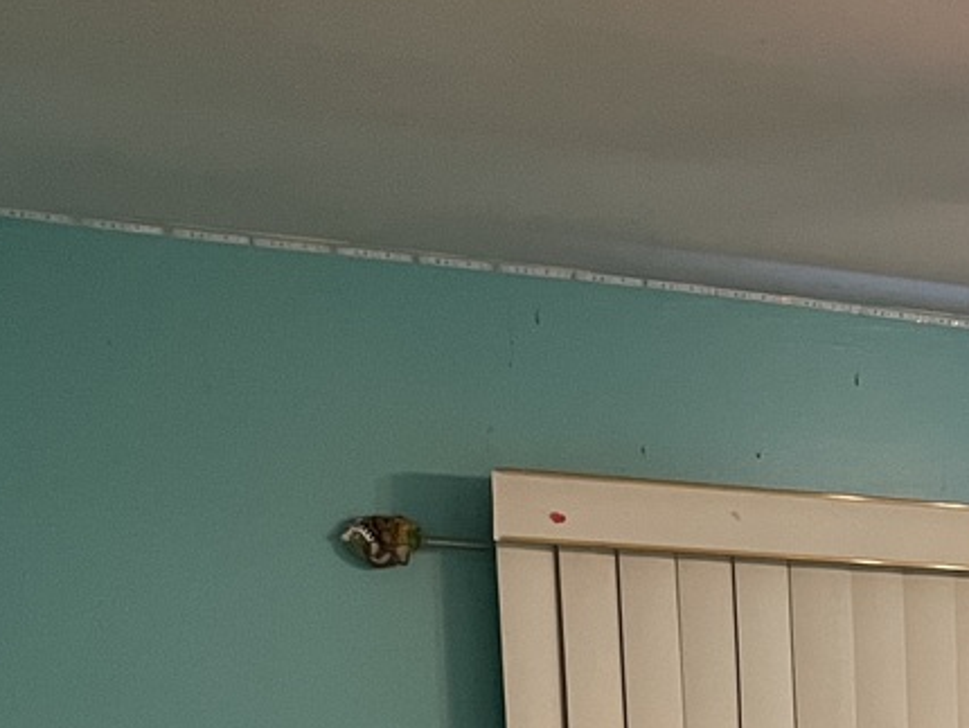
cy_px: 1138
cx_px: 1390
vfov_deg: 15.5
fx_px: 2437
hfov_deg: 19.9
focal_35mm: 87
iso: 500
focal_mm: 4.2
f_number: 1.6
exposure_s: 1/60
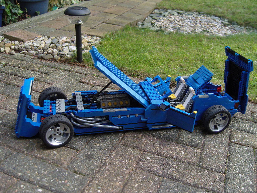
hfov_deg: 54.0
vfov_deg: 41.8
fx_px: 252
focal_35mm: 34
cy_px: 96
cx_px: 128
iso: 100
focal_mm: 7.3
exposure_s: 1/80
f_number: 2.8
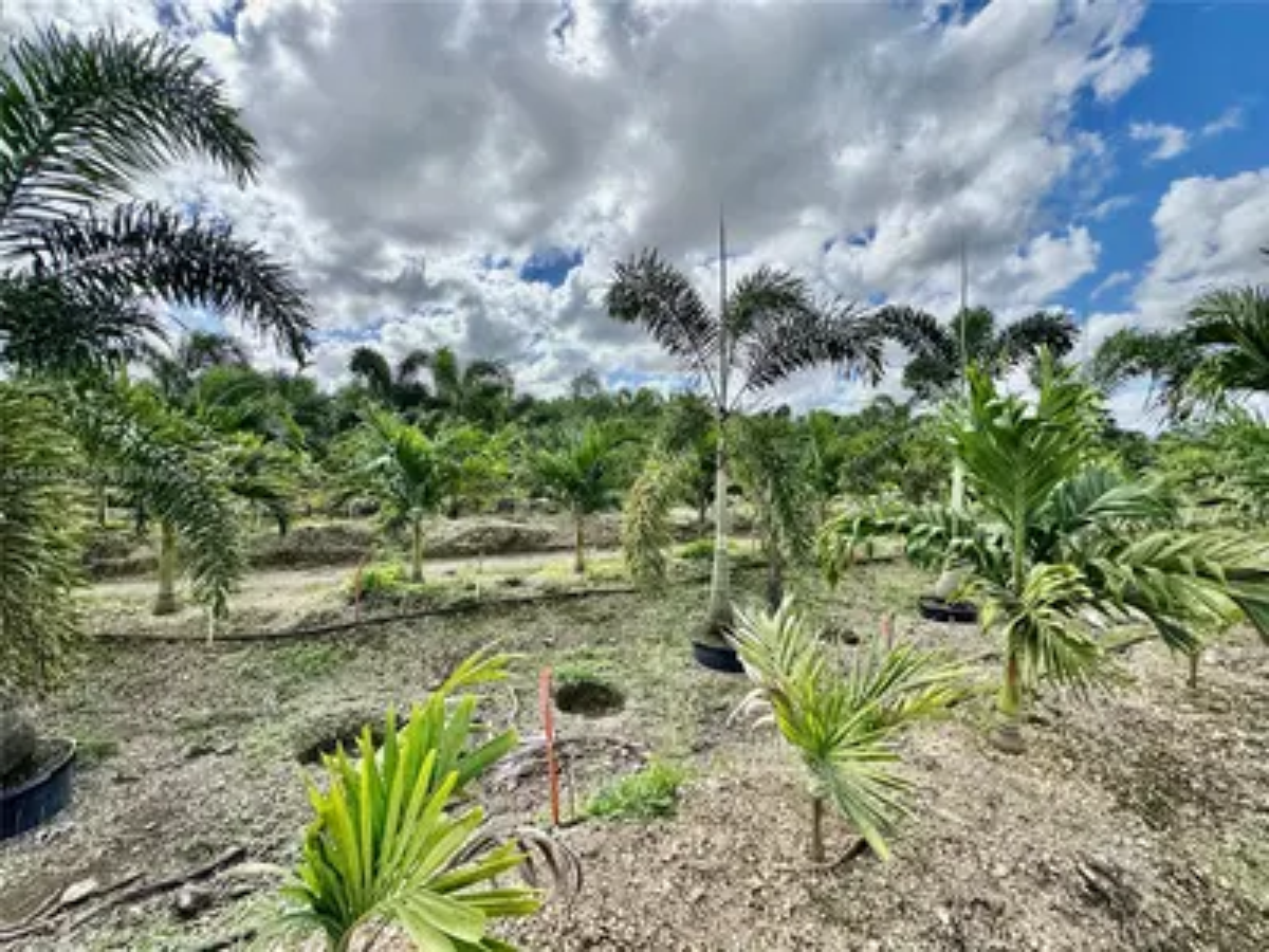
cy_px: 476
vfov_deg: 85.7
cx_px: 634
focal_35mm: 14
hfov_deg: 102.1
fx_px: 513
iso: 50
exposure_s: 1/1078
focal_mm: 2.22
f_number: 2.2
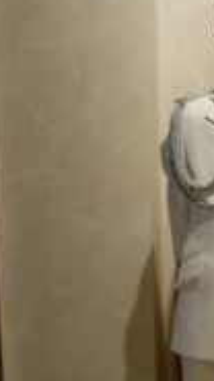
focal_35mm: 132
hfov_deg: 9.0
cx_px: 319
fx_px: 1332
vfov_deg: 16.3
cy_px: 169
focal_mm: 5.8
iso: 200
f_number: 2.6
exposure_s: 1/25
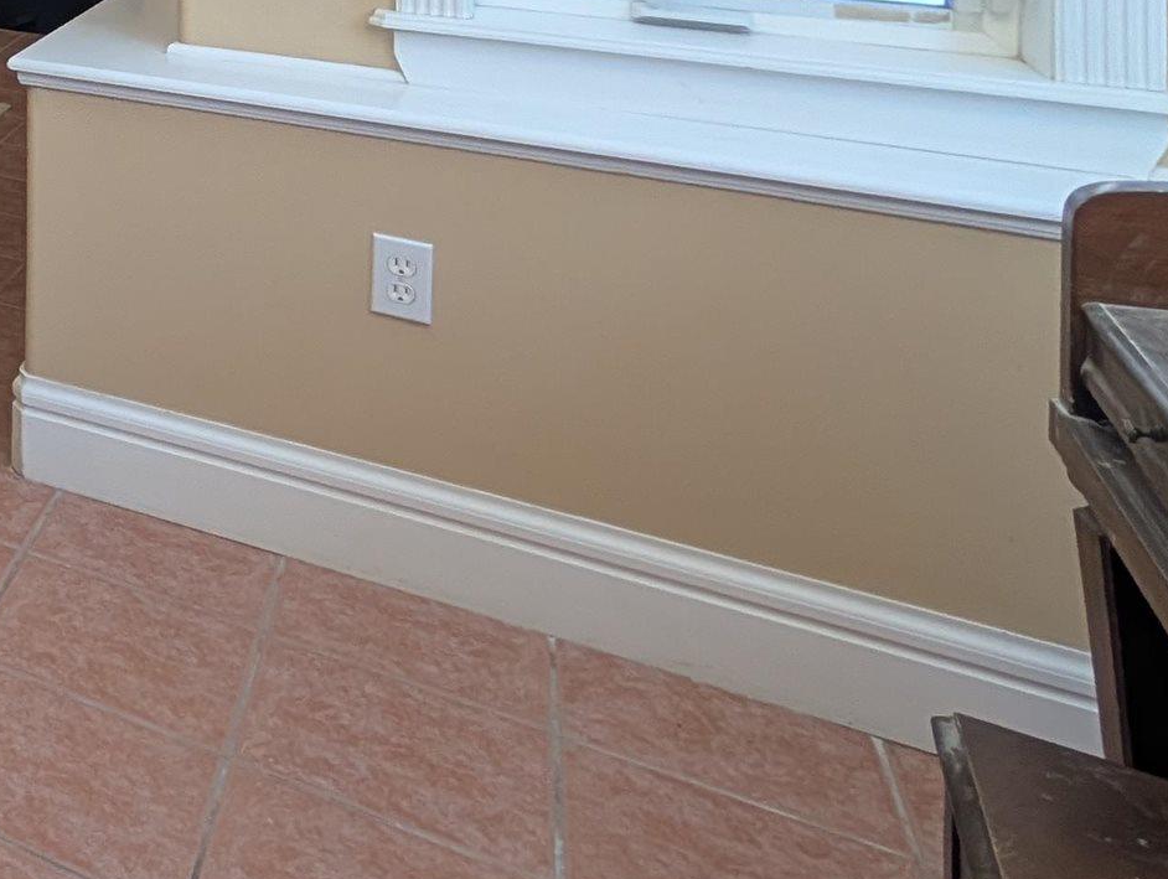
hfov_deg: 28.1
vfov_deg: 29.3
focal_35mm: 39
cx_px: -636
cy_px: -285
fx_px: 1318
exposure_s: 1/120
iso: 172
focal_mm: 2.02
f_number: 1.7
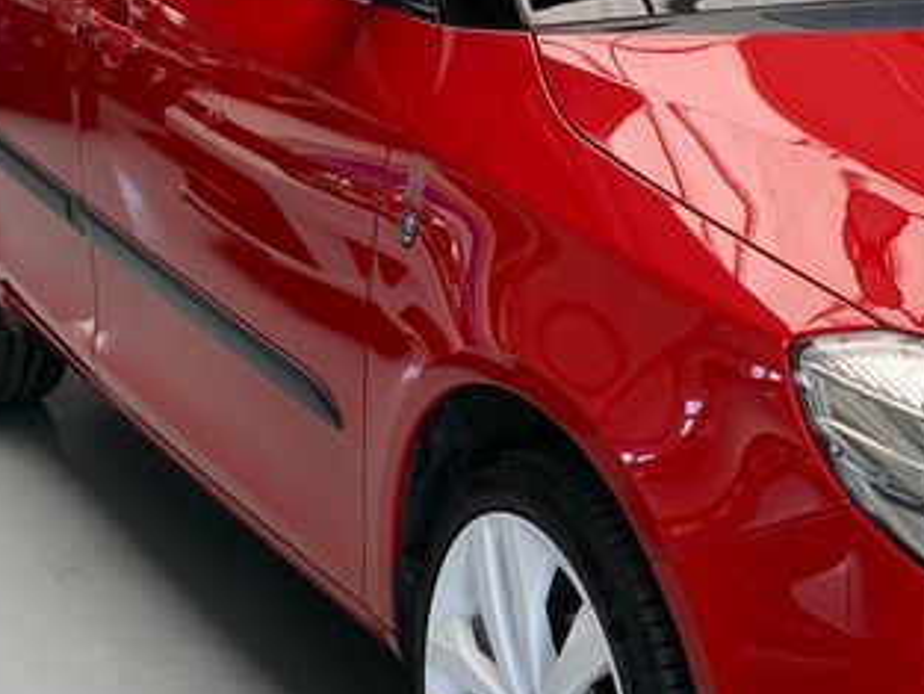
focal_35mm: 85
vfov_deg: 17.3
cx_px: 756
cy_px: 165
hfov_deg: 22.7
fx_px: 2270
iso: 50
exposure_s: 1/121
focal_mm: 4.25
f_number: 1.8
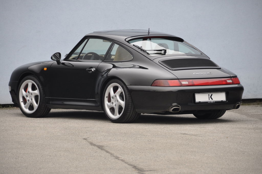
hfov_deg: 8.9
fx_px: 1690
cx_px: 131
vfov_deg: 5.9
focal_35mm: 232
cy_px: 87
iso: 500
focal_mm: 155
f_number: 6
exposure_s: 1/160
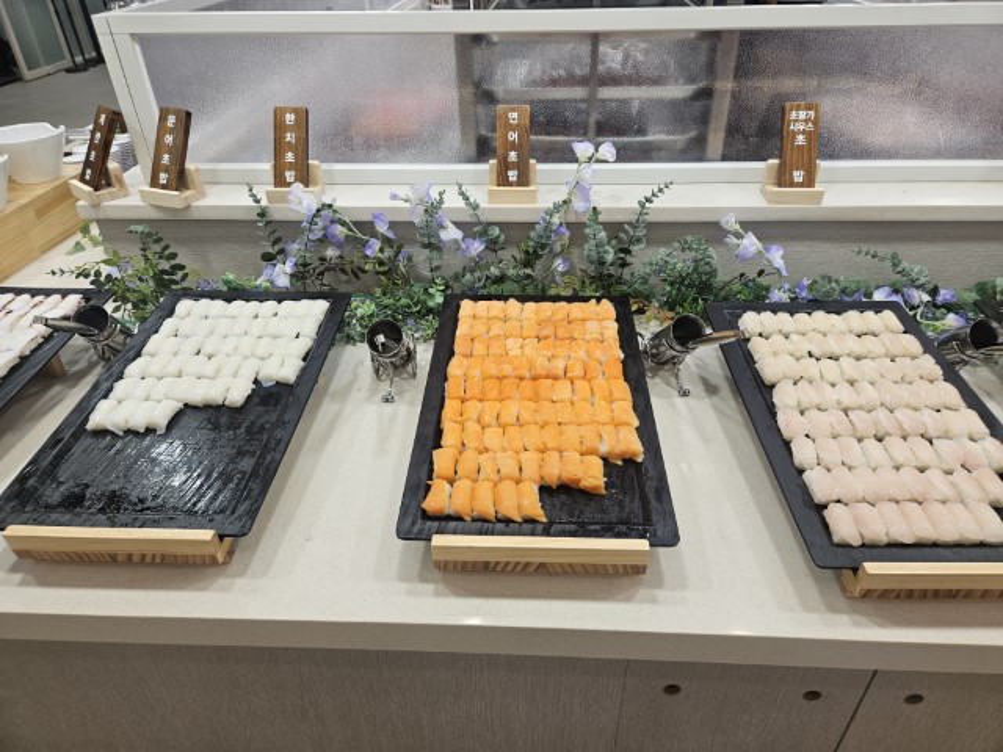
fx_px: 666
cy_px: 376
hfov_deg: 73.9
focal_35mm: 23
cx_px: 502
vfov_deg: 58.9
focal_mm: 5.4
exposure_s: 1/120
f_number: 1.8
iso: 64
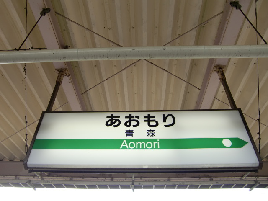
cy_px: 100
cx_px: 134
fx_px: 217
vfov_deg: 49.7
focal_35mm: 28
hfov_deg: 63.4
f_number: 2.6
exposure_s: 1/100
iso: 64
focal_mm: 4.9
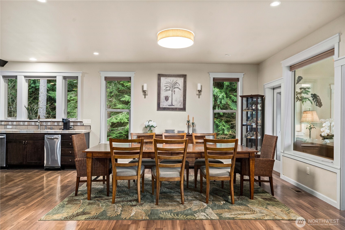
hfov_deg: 73.7
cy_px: 115
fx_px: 230
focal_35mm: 24
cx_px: 172
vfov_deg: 53.1
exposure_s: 1/4
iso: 2000
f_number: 6.7
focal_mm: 24
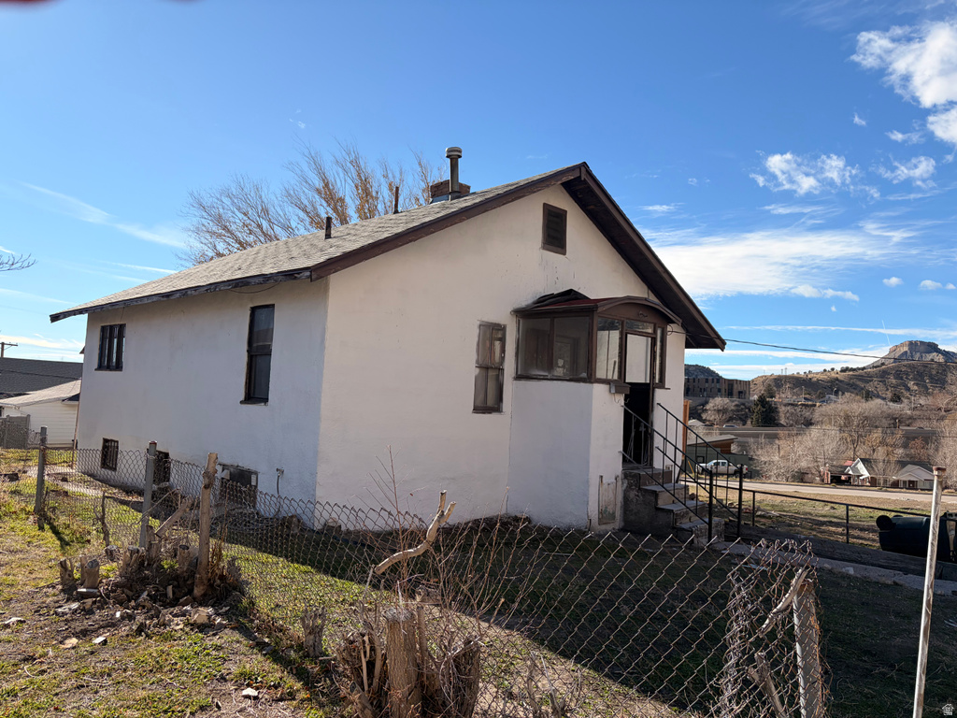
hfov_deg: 67.3
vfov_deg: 53.1
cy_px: 359
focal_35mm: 26
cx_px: 478
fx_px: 719
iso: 64
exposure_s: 1/4608
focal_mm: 5.96
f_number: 1.6
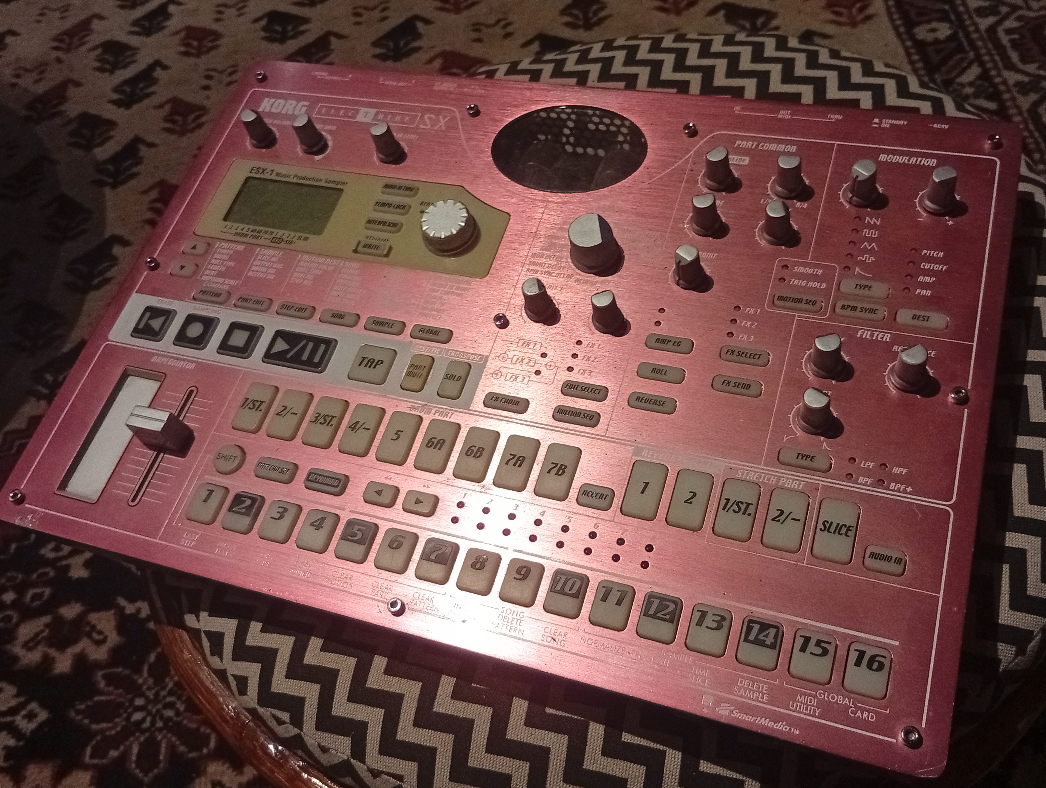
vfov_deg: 45.5
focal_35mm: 31
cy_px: 394
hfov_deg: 58.3
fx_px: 938
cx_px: 523
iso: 218
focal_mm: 3.84
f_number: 1.8
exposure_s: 1/33.3
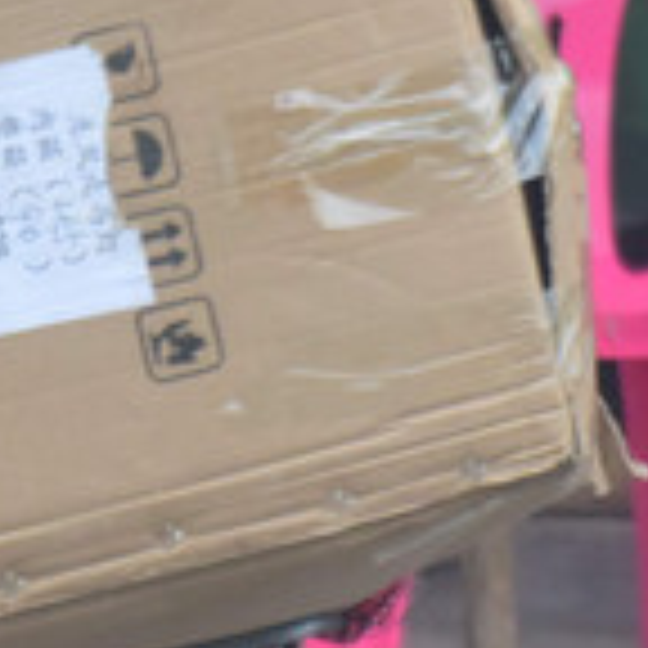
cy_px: -2
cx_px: -945
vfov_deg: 2.4
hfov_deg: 2.3
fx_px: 15778
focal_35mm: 745
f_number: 5.6
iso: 1800
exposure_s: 1/160
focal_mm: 140
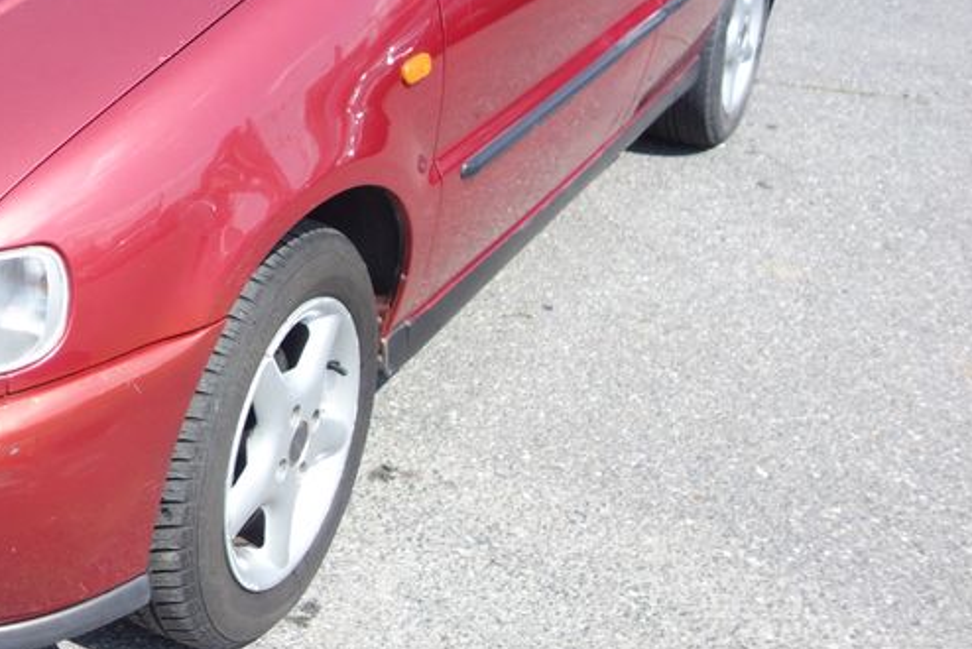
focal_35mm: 58
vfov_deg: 23.0
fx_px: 1567
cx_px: -12
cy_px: 105
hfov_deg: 31.7
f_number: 1.8
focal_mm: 10.4
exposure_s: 1/2000
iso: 125
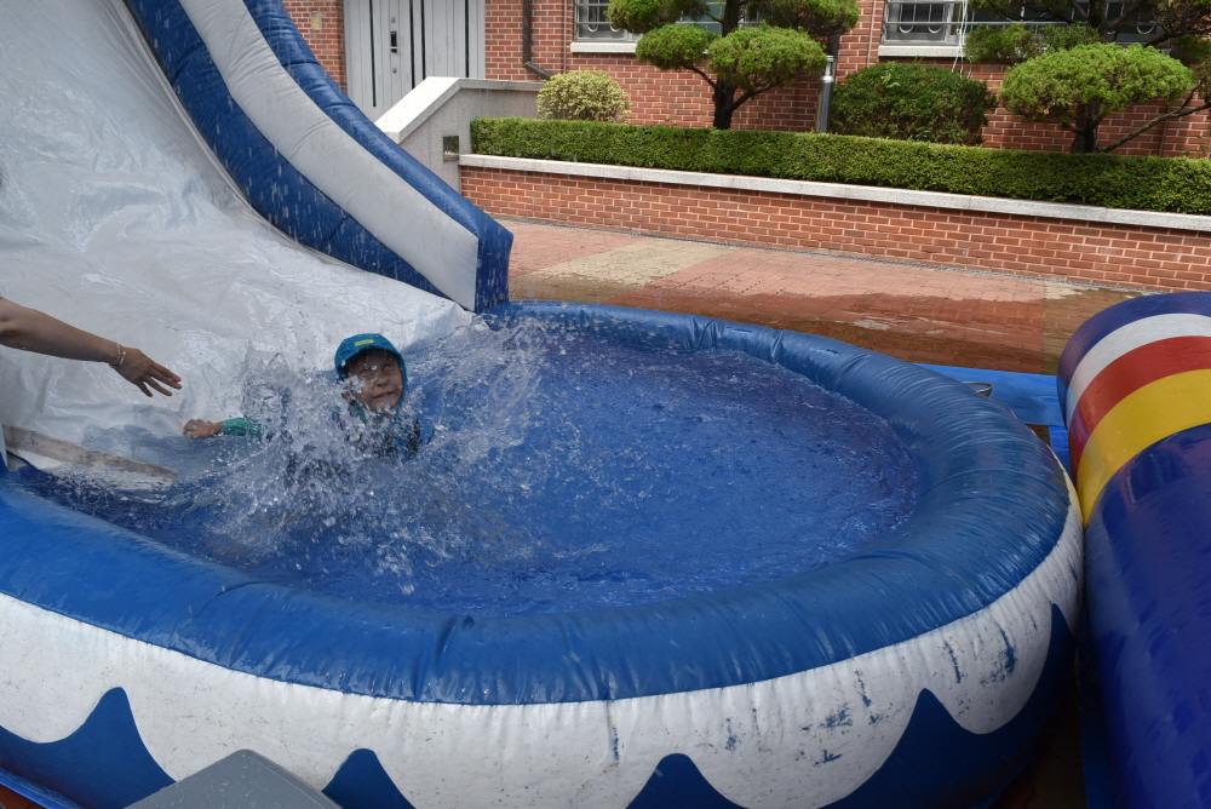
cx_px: 606
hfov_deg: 67.4
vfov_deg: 48.0
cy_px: 404
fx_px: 909
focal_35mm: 27
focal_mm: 18
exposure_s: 1/250
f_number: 8
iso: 320
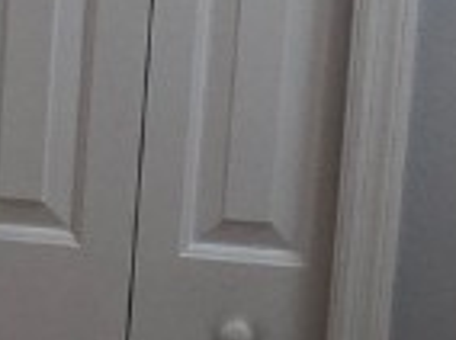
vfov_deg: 15.1
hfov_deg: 20.8
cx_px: 324
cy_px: -67
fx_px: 1236
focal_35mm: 94
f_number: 2.2
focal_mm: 2.2
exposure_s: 1/60
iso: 200
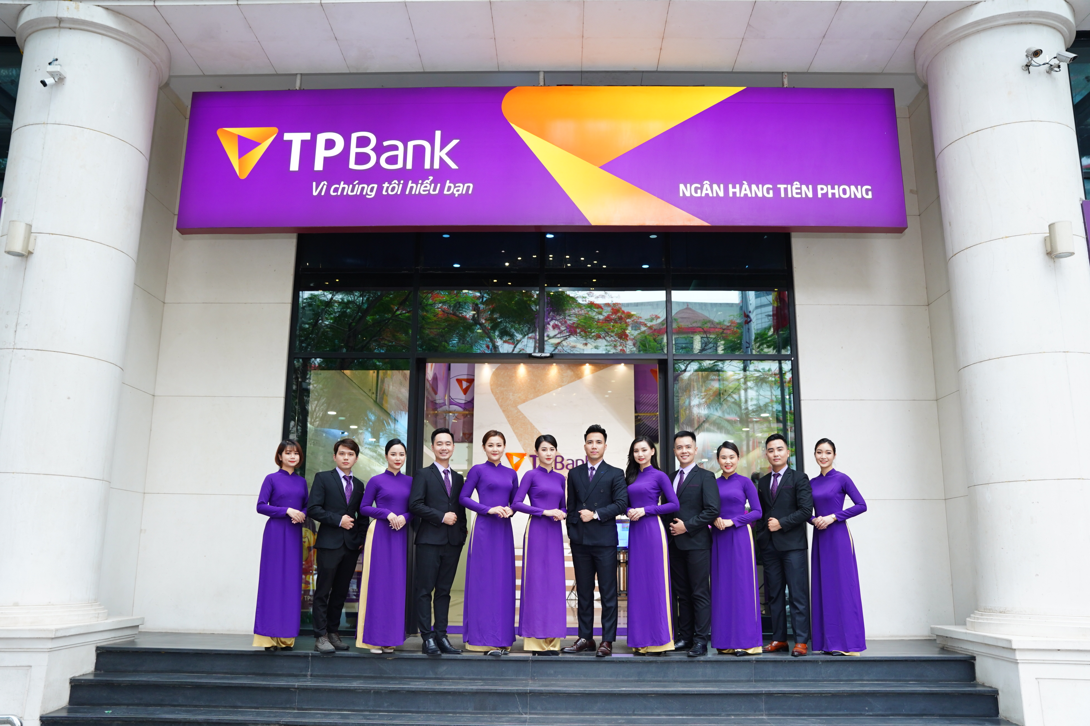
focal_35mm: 30
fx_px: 893
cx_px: 545
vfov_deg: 44.3
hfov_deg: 62.8
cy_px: 363
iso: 800
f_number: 4
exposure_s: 1/160
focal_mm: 29.5
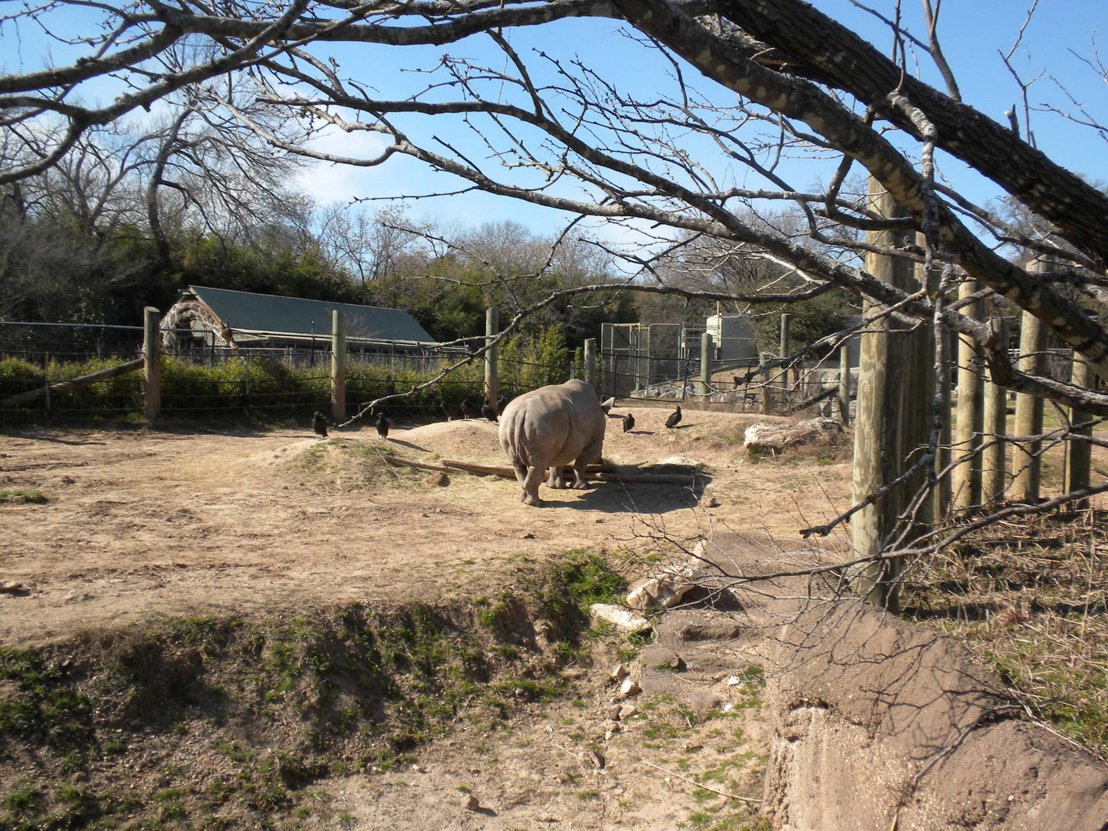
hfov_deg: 50.1
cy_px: 416
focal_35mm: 37
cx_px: 554
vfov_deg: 38.7
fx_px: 1184
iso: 64
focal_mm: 6.6
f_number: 10
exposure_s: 1/85.7
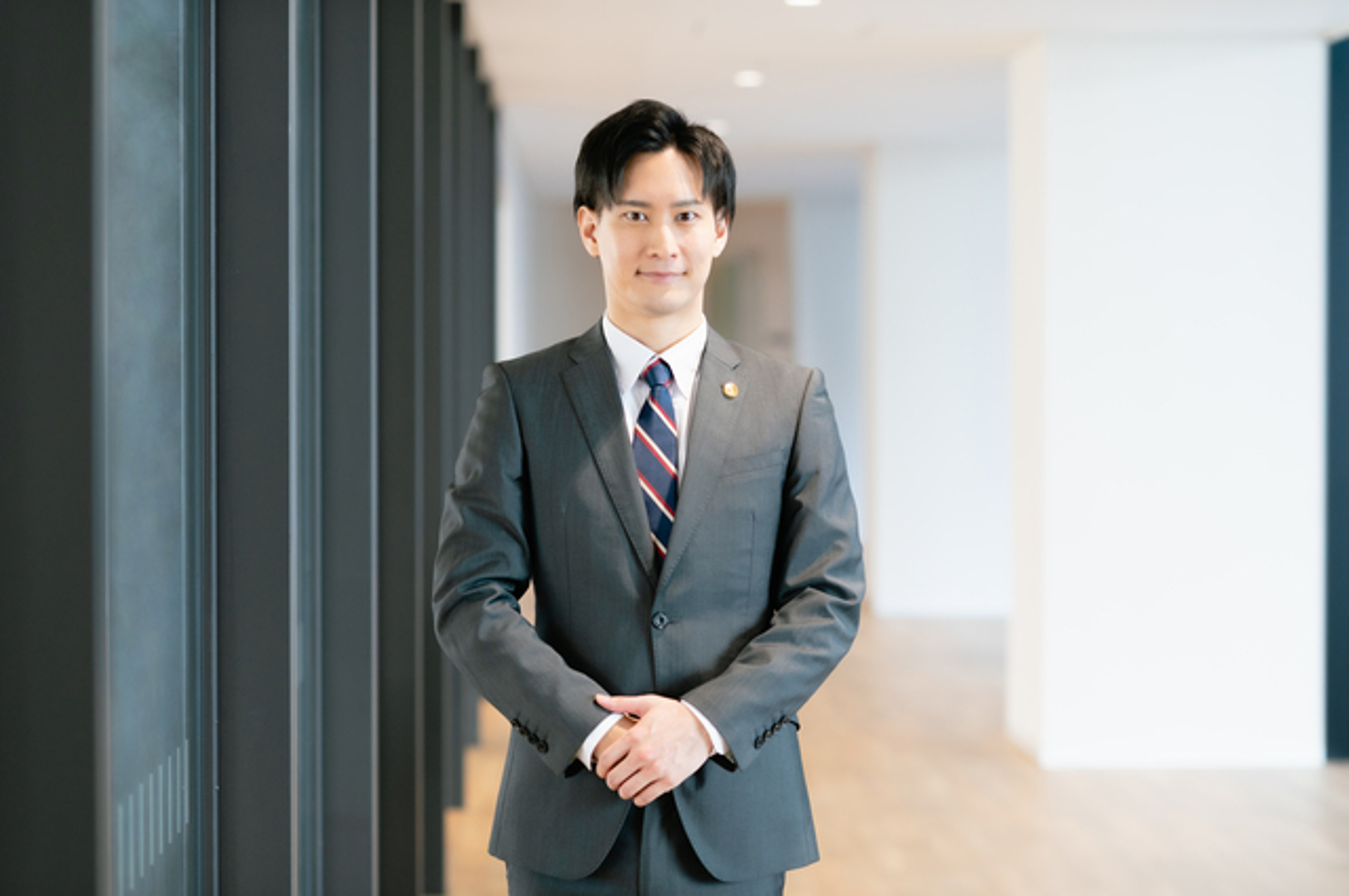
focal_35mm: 85
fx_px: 3181
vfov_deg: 16.0
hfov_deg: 23.9
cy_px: 448
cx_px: 674
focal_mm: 85
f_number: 2.8
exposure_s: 1/160
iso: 800
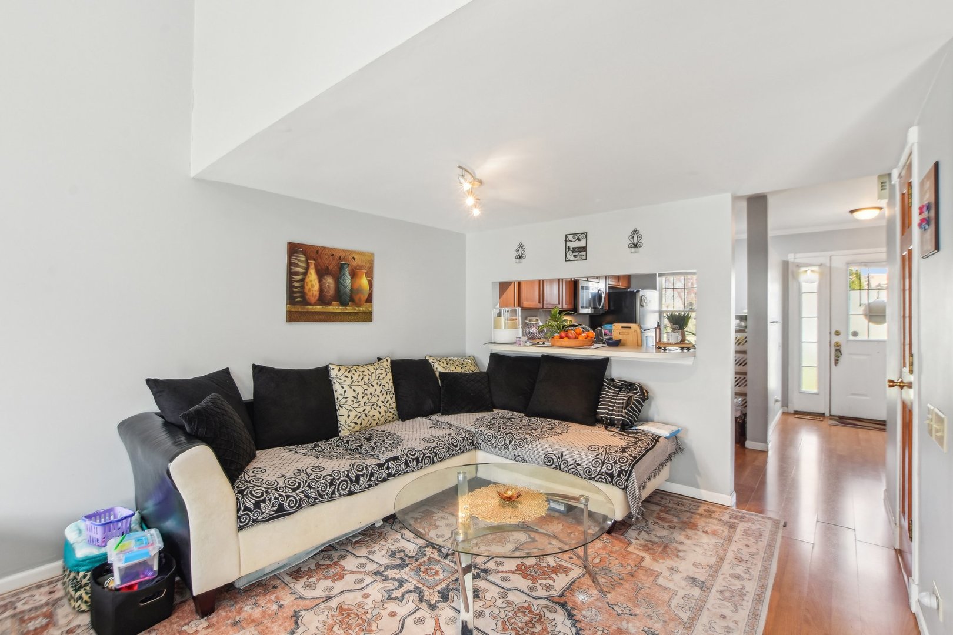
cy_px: 318
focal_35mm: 15
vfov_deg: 77.3
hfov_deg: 100.4
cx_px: 476
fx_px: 397
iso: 640
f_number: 8
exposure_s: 1/13
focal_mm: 10
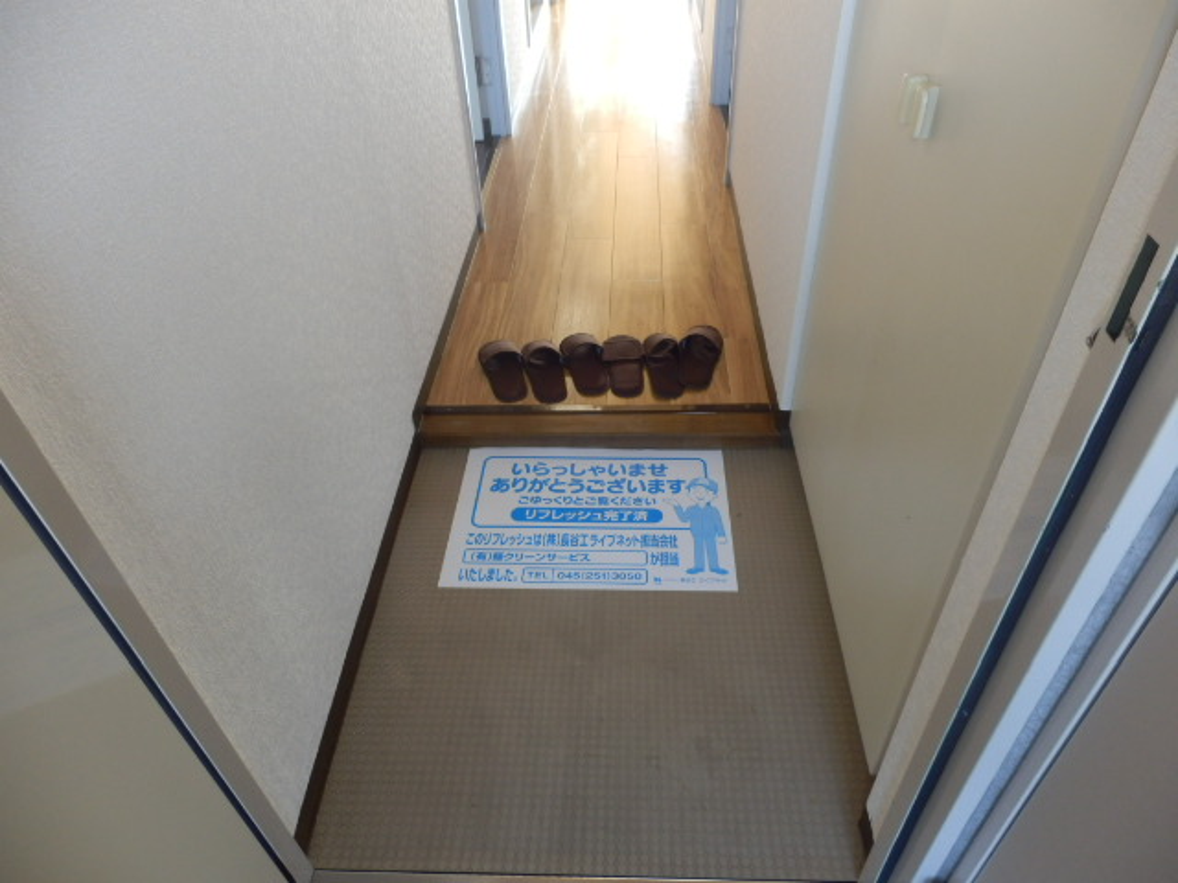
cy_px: 442
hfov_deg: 71.6
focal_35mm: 24
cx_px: 589
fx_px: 817
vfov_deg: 56.8
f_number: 3
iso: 160
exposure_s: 1/30
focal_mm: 4.2
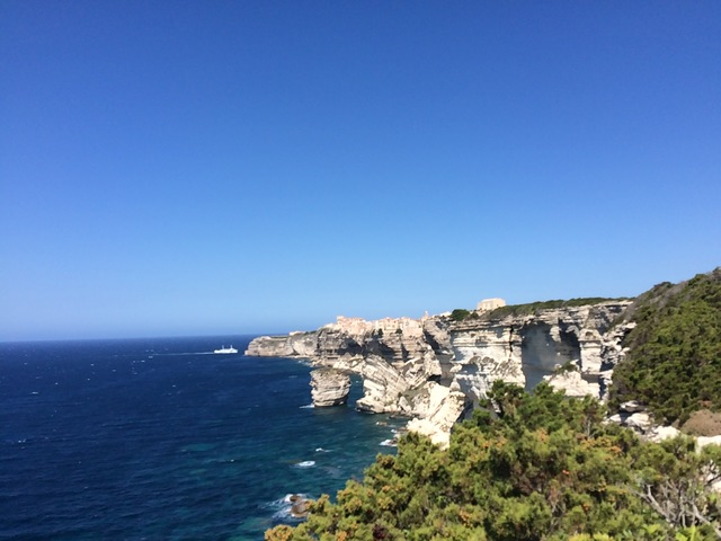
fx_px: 604
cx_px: 360
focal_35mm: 29
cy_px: 270
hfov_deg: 61.7
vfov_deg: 48.2
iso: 32
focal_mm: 4.15
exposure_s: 1/2632
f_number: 2.2
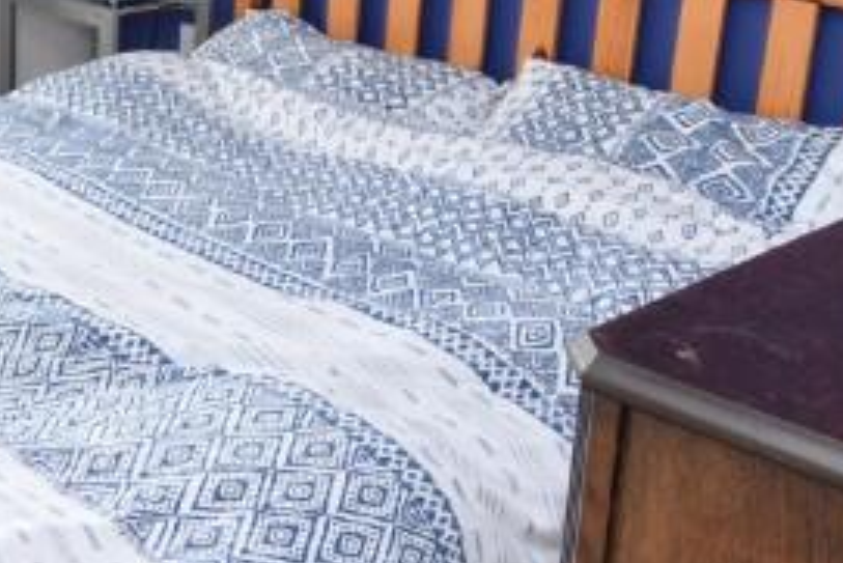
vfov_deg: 19.8
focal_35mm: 68
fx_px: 1593
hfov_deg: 28.1
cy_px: 109
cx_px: 34
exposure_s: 1/160
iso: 400
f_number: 6.3
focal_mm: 12
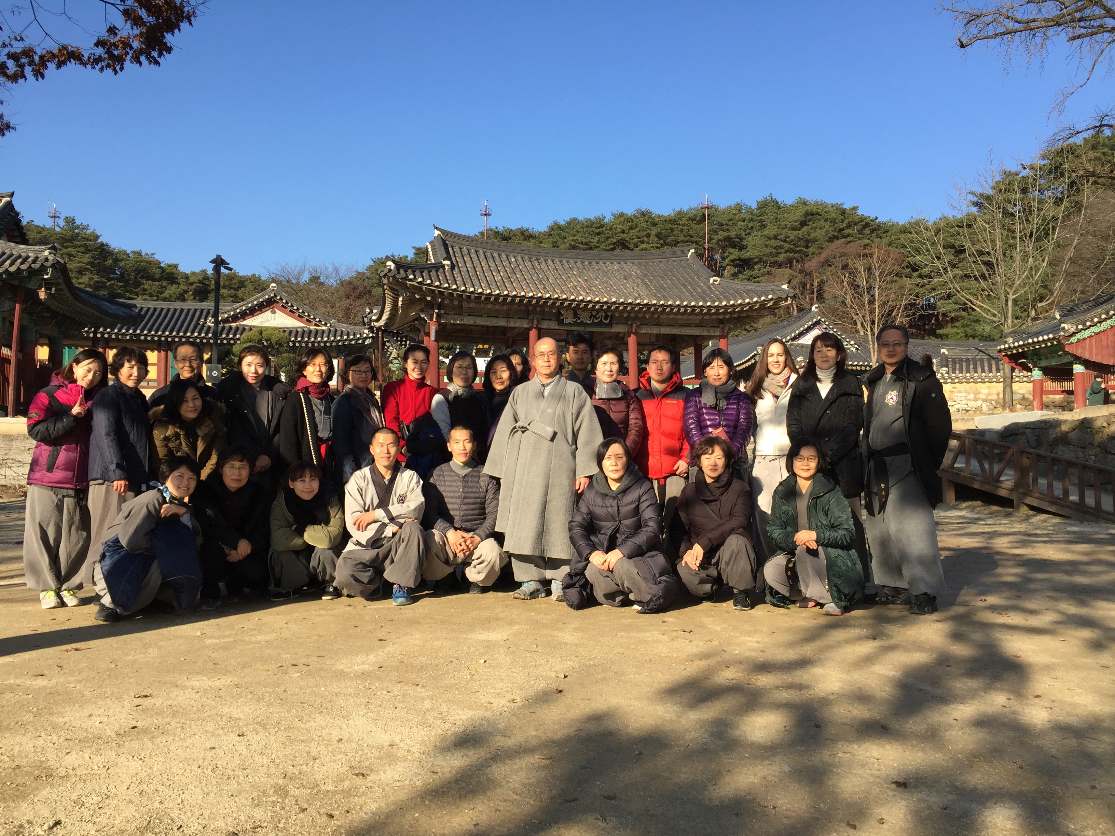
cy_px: 418
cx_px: 558
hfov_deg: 61.7
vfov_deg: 48.2
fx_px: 934
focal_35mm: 29
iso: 32
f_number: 2.2
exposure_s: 1/989
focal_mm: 4.15
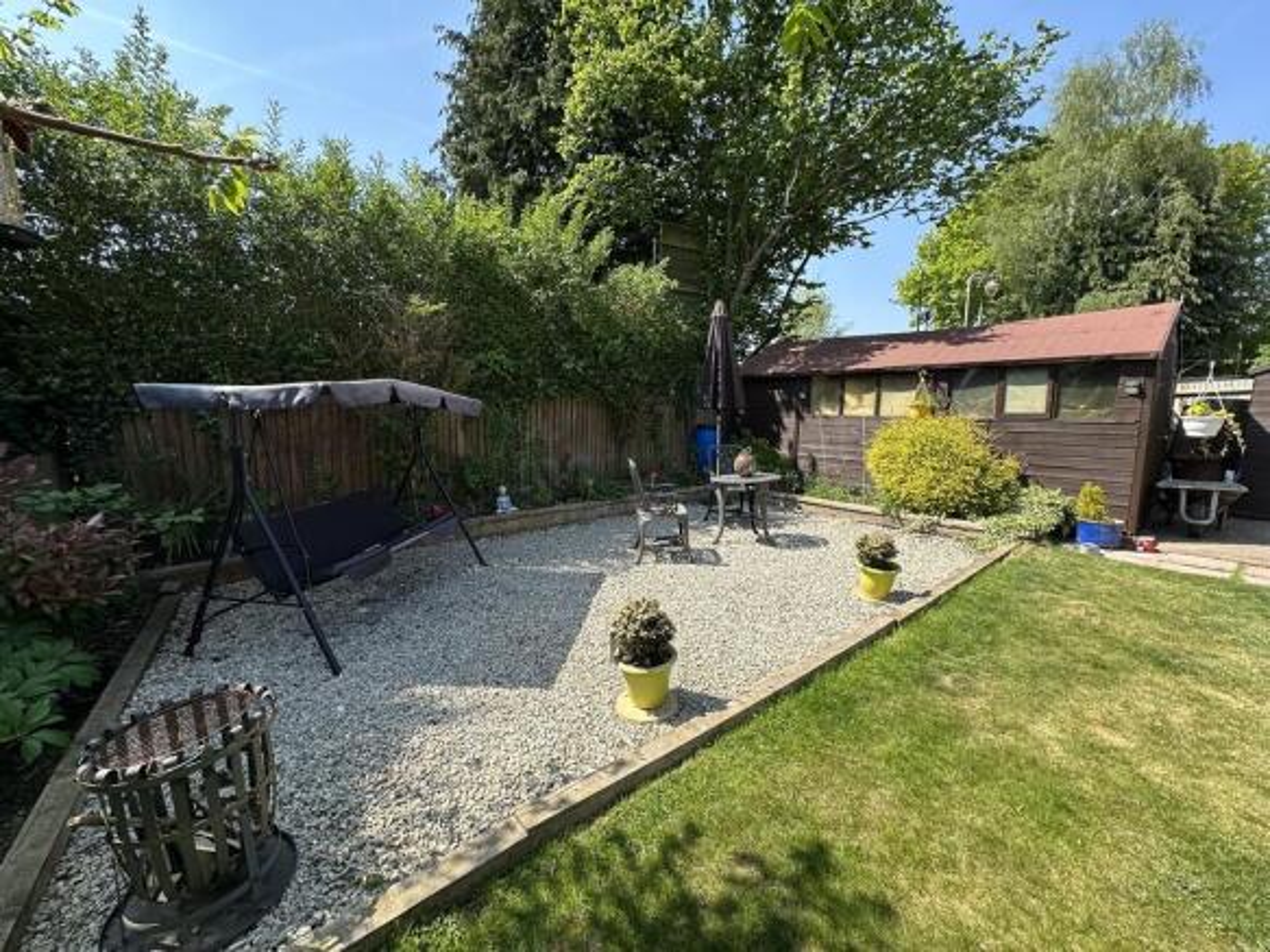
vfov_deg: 85.7
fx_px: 514
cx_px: 635
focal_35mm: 14
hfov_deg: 102.1
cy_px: 476
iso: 40
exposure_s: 1/744
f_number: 2.2
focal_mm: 2.22
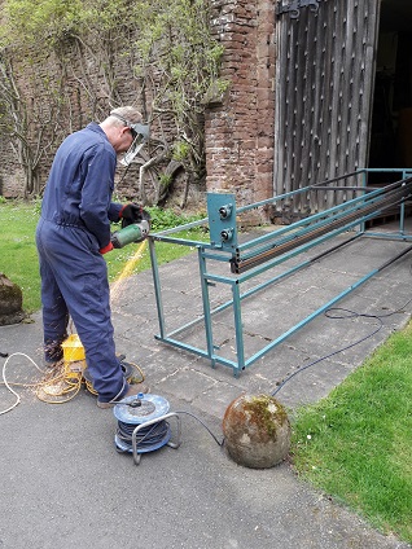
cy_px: 274
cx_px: 206
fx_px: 444
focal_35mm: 28
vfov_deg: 63.4
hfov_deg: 49.7
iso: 40
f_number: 1.9
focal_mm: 3.7
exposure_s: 1/187
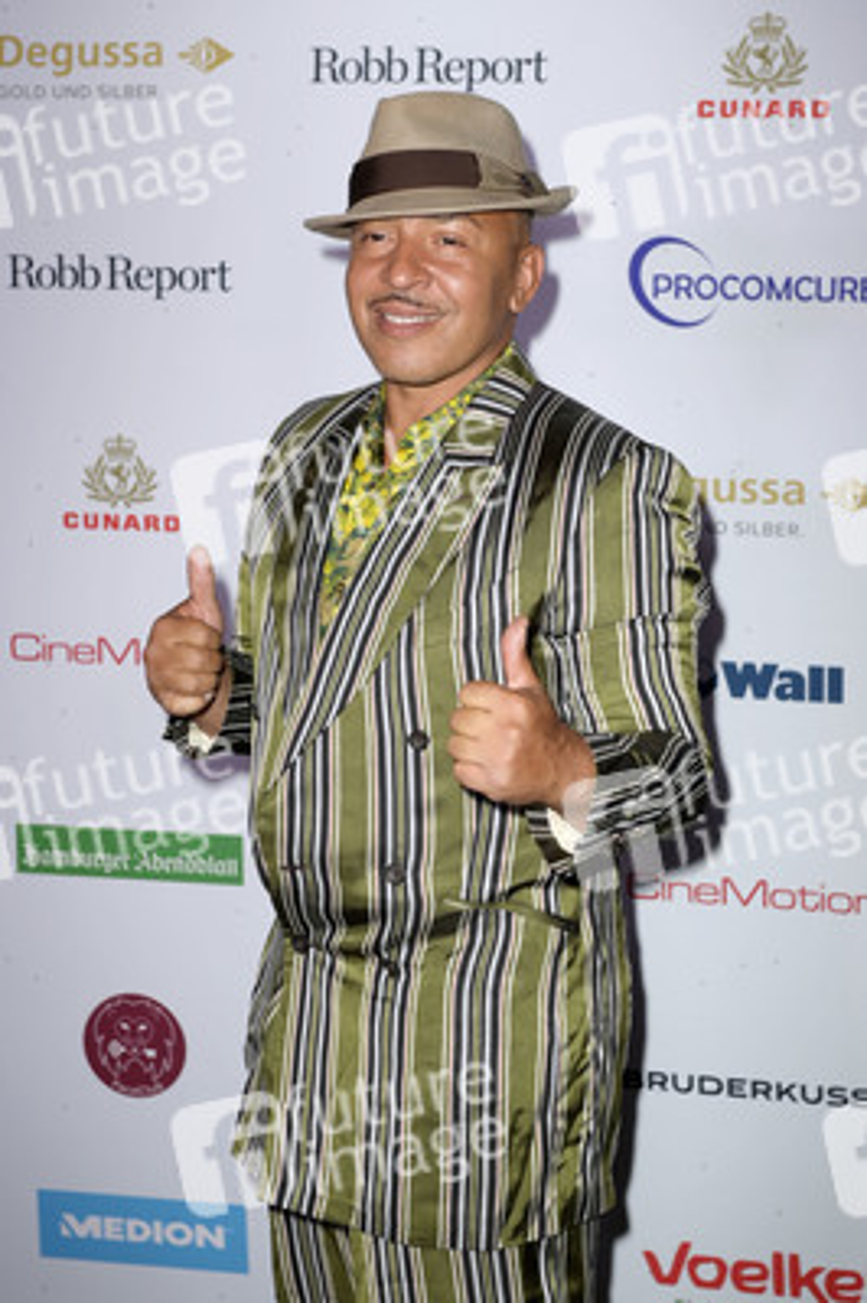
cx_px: 434
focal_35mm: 70
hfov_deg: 19.4
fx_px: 2533
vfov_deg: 28.9
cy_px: 652
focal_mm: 70
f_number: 5.6
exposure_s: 1/250
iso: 400
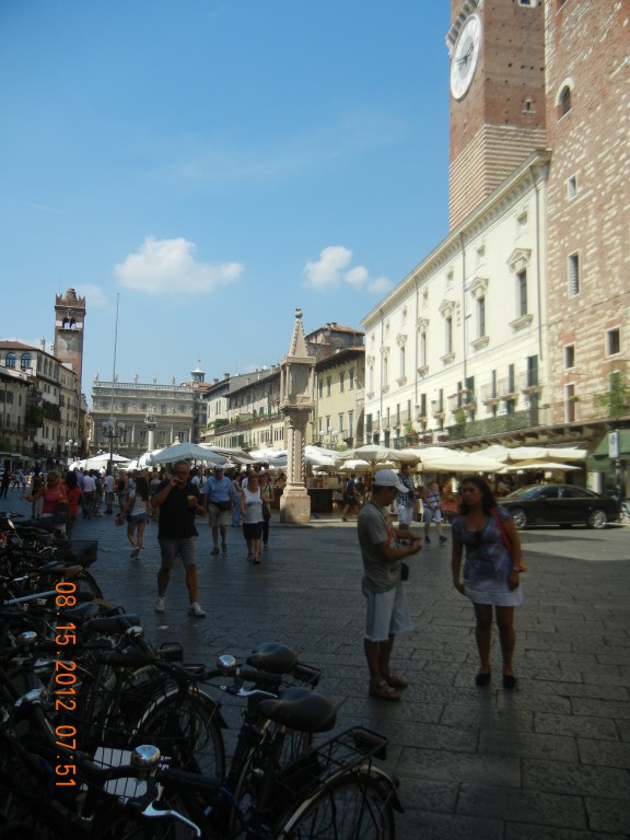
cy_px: 420
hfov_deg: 46.8
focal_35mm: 30
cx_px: 315
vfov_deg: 60.0
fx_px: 728
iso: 160
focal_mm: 5.4
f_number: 7
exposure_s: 1/421
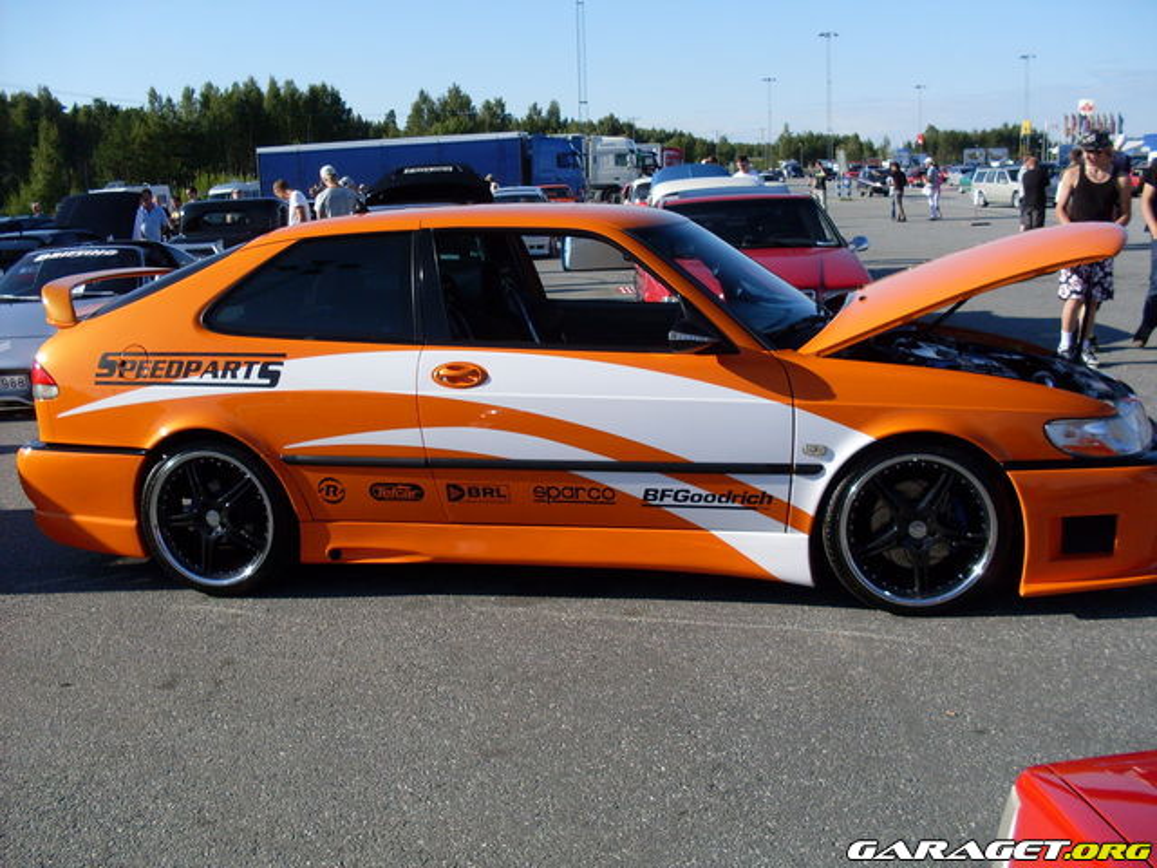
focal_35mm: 38
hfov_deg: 49.0
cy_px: 434
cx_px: 578
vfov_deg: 37.7
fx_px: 1270
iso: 80
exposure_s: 1/1500
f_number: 2.8
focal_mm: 6.3
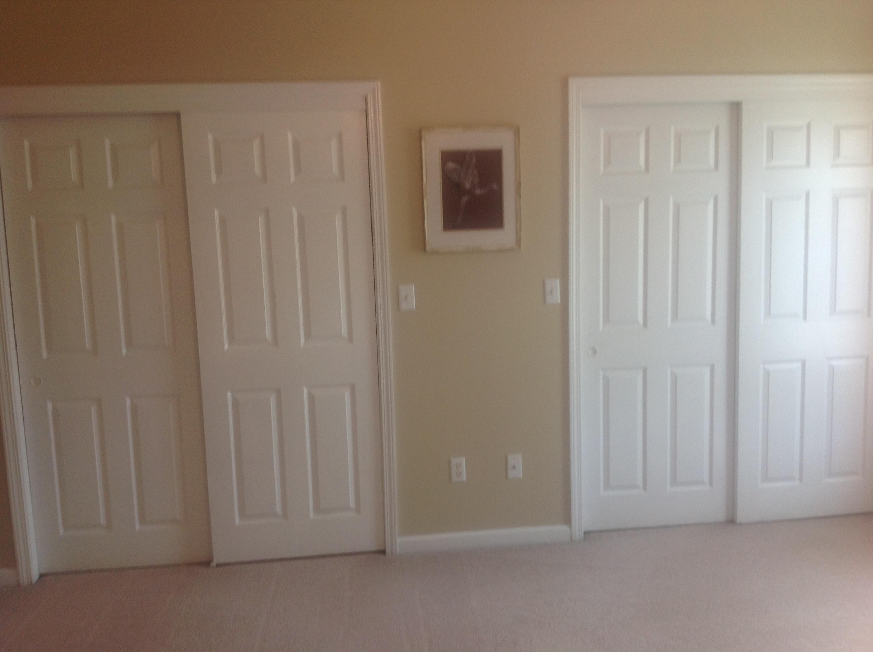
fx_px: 881
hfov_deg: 52.7
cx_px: 436
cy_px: 326
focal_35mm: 35
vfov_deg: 40.6
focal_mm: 4.28
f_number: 2.4
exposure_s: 1/15
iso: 50
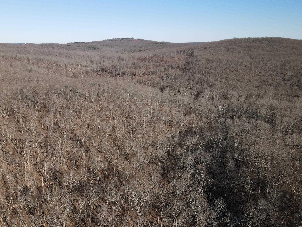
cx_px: 144
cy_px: 118
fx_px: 227
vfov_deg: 53.0
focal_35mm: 26
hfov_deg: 67.3
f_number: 2.8
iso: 180
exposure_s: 1/15
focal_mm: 4.5
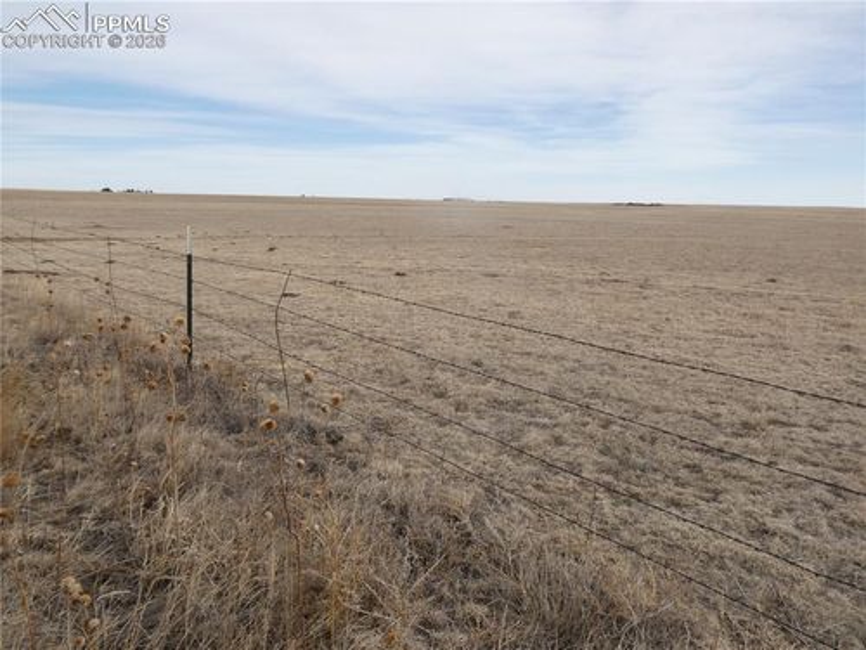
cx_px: 433
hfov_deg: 67.3
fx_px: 650
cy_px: 325
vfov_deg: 53.1
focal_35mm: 26
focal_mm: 4.7
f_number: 3.4
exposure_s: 1/800
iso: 80
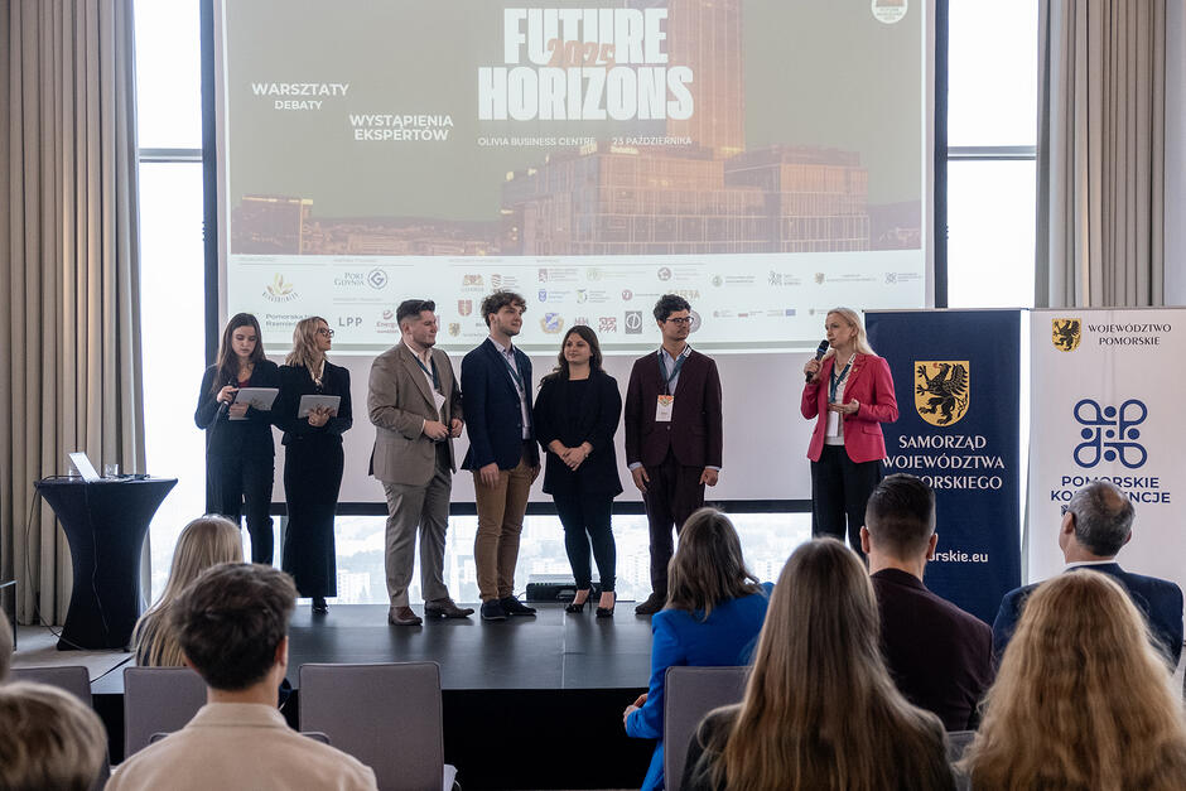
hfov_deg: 43.6
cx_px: 593
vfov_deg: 29.9
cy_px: 396
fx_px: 1483
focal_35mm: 45
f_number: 3.6
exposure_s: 1/180
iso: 3200
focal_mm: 30.2
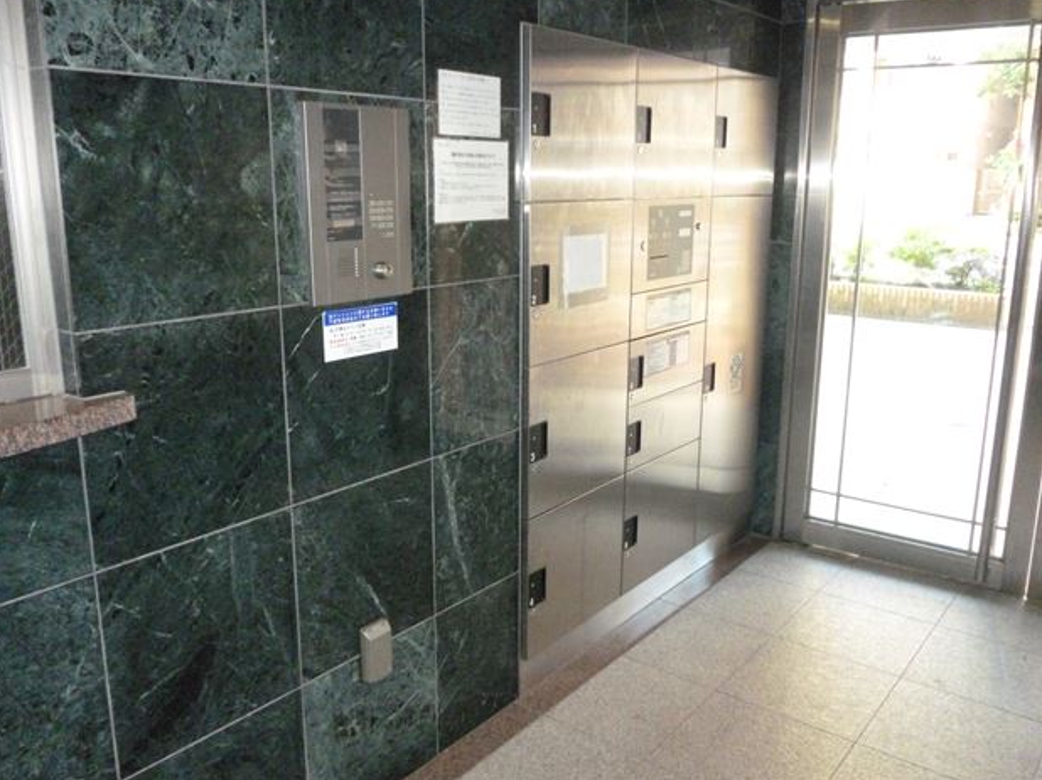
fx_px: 873
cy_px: 382
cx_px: 529
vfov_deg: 48.2
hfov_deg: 61.7
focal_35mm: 29
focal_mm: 5
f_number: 3.1
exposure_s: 1/60
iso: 1000
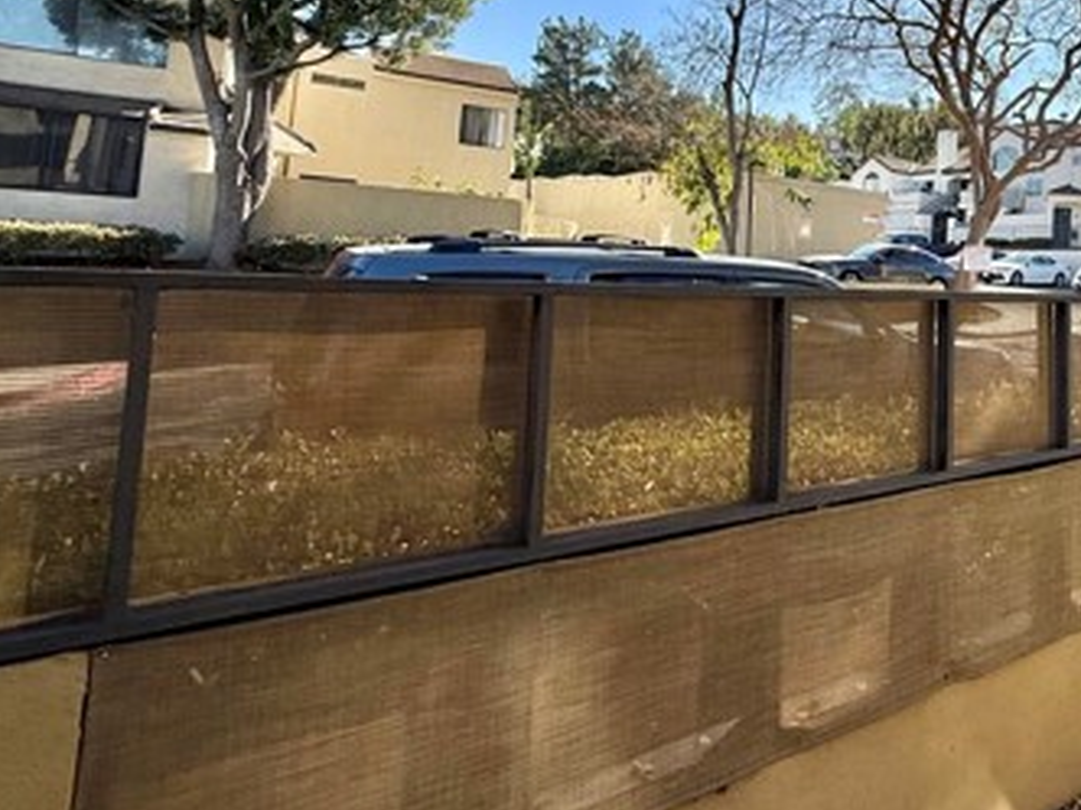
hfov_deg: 58.0
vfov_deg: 49.6
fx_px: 843
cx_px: 928
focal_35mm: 27
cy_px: 218
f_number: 2.2
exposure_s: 1/1464
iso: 50
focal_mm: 2.22
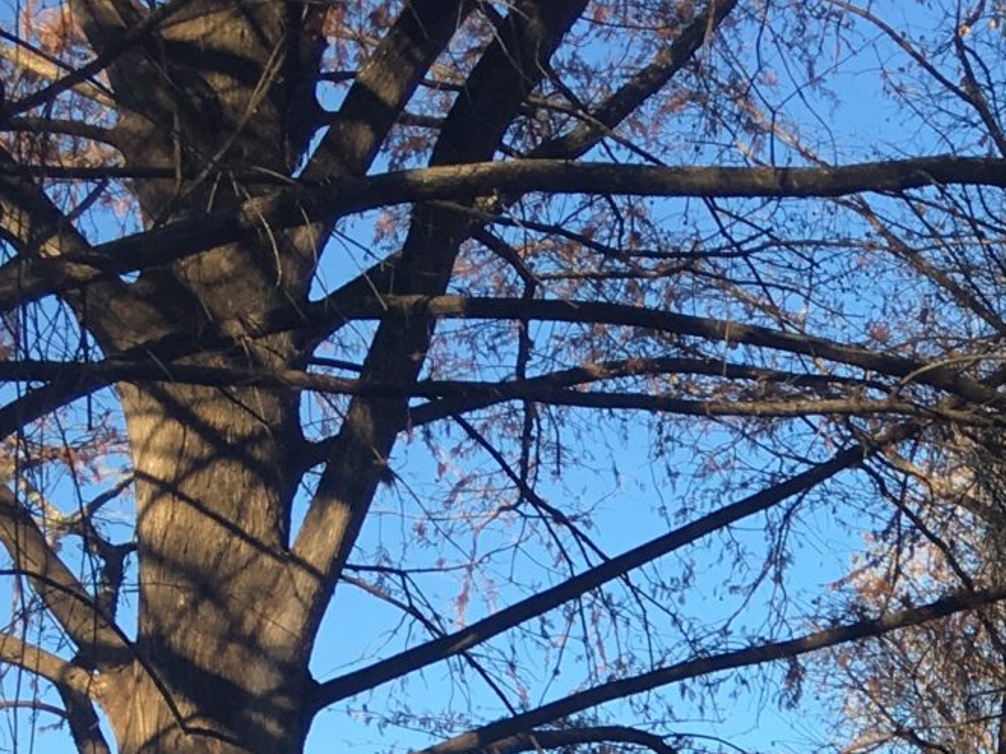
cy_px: 1352
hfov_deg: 16.4
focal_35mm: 112
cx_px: 1393
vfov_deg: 12.2
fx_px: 3254
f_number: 2.2
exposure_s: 1/444
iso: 25
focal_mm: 4.15
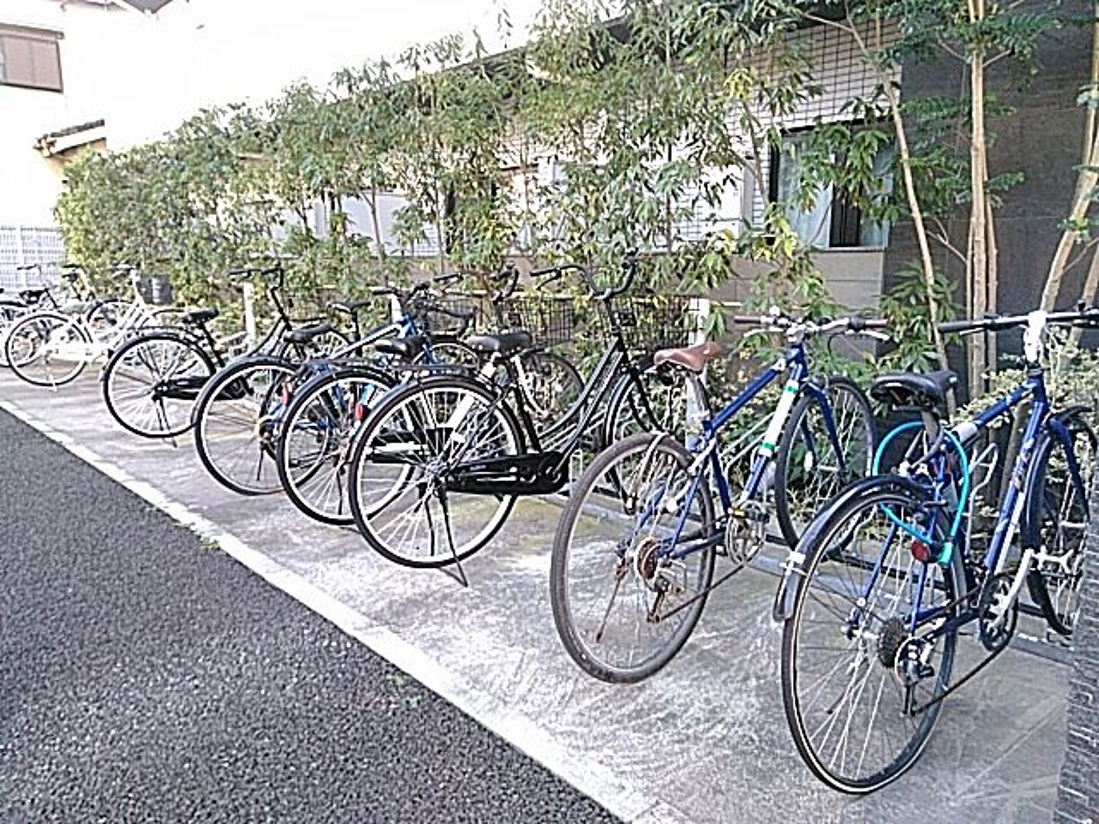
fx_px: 857
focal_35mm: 27
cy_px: 412
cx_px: 550
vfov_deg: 51.4
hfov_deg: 65.3
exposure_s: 1/120
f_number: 2.2
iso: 292
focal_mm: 3.46
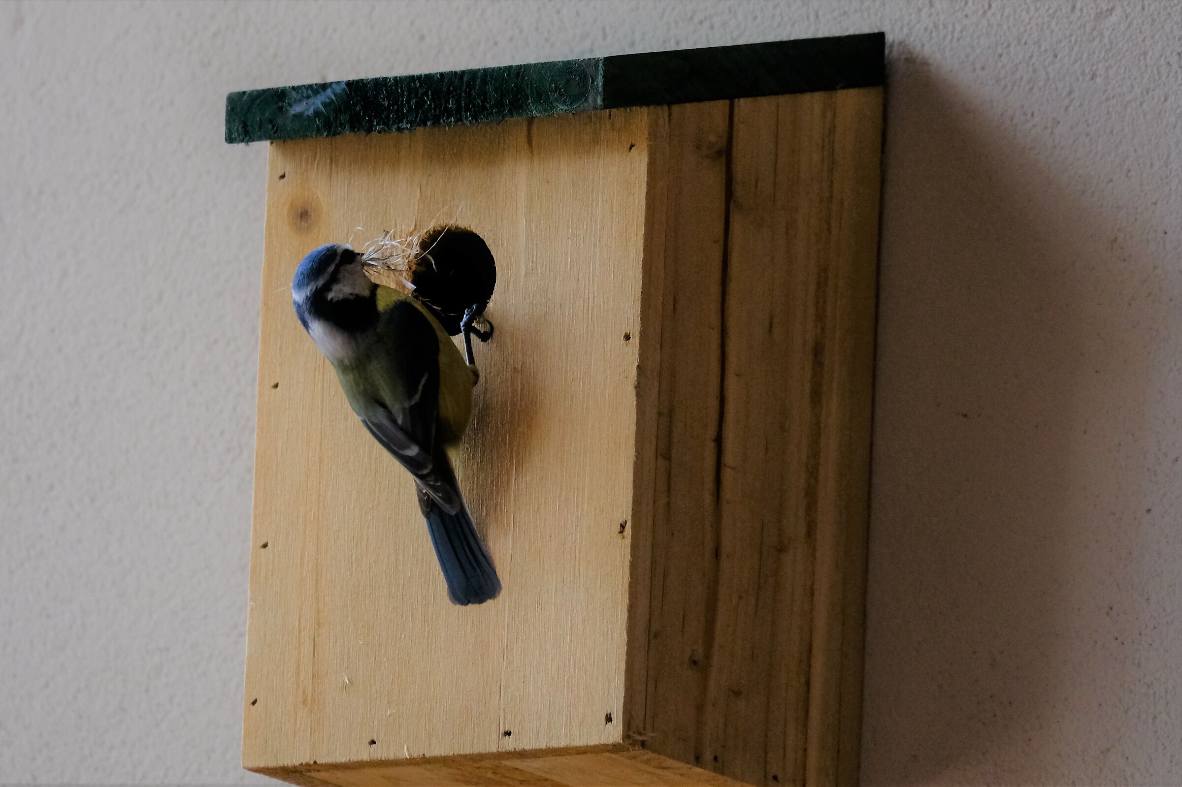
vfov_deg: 4.0
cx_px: 591
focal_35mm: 345
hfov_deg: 6.0
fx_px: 11324
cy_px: 394
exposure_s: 1/100
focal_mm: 230
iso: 2500
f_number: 6.7
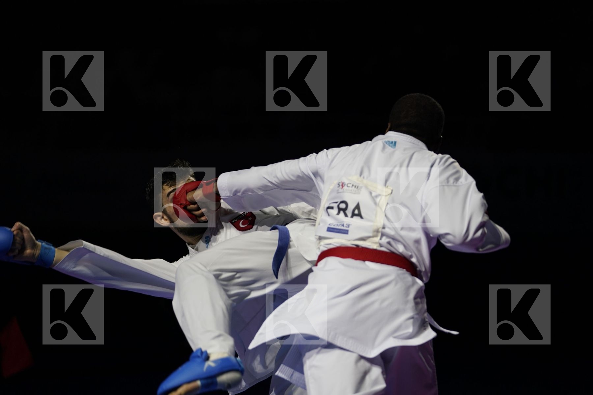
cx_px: 296
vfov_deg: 9.3
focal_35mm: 148
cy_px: 198
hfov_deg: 13.9
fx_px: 2438
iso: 500
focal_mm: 148
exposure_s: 1/1000
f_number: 2.8
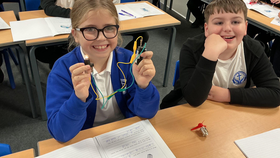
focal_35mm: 32
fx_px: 238
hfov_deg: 61.0
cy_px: 69
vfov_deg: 36.6
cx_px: 139
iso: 125
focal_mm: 3
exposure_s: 1/60
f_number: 1.8
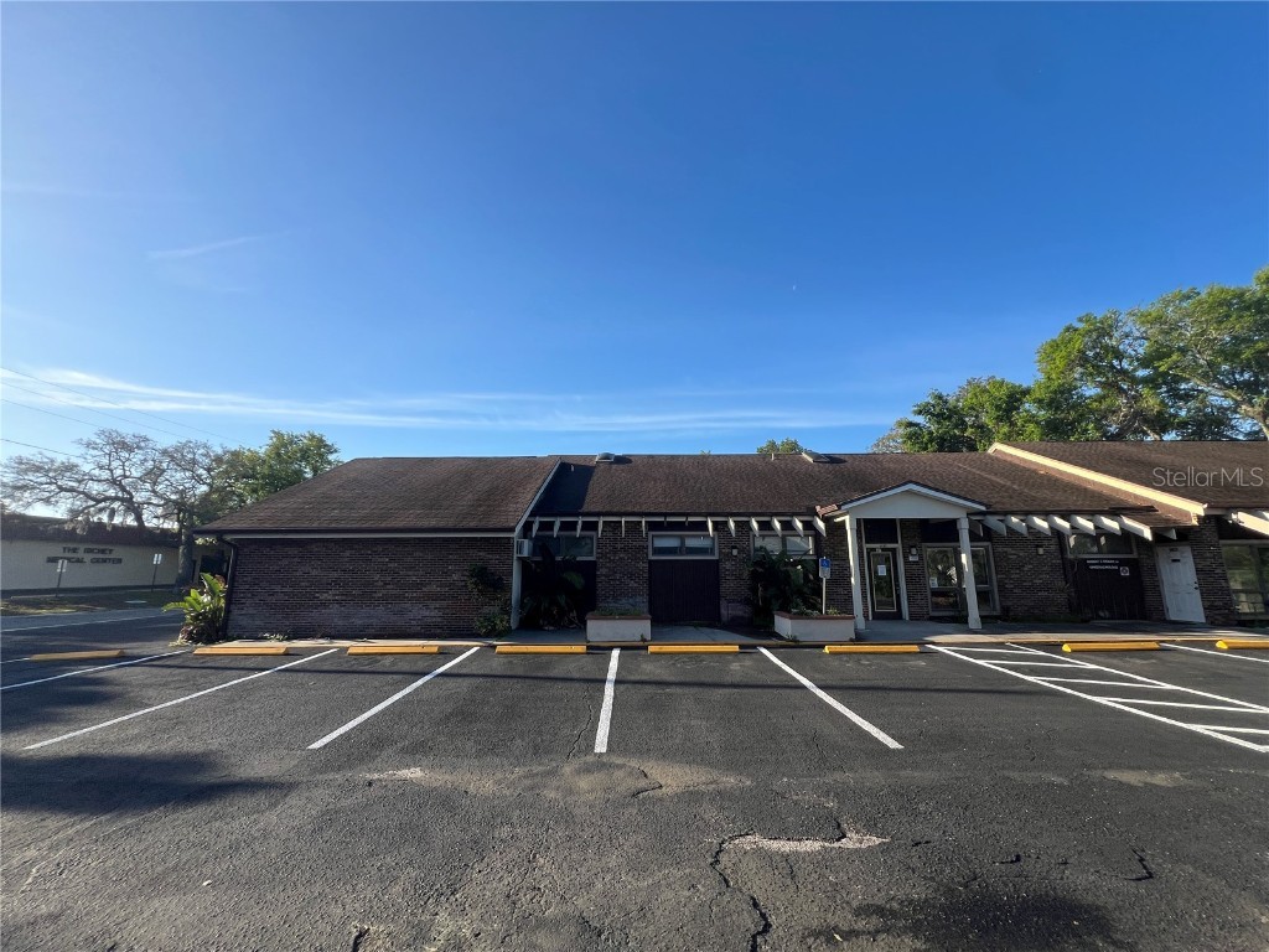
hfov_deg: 106.2
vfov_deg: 89.9
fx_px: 477
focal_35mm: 13
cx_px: 634
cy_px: 476
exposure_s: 1/960
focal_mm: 1.57
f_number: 1.8
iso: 32
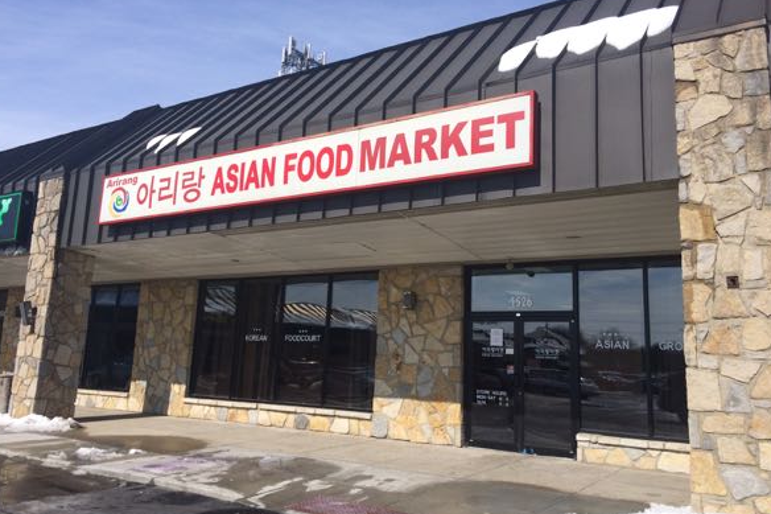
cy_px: 239
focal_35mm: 31
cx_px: 382
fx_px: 664
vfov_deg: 42.3
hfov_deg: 60.3
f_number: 2.2
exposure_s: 1/3731
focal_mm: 4.15
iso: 32
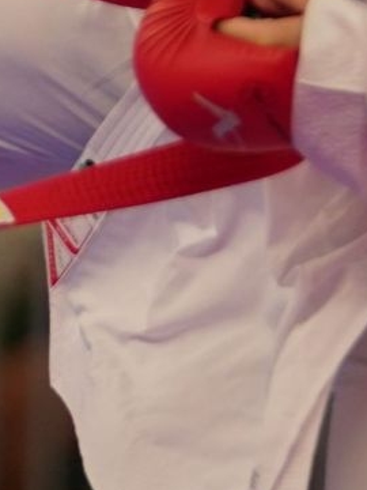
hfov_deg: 1.2
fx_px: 17147
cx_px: -239
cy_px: -222
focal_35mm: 1213
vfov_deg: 1.6
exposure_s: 1/1000
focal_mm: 168
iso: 1250
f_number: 2.8
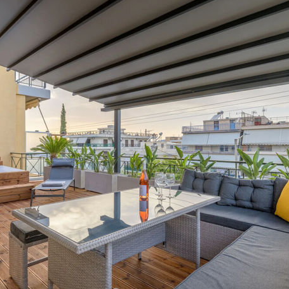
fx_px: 236
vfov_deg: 62.9
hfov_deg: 62.6
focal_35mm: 25
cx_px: 122
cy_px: 148
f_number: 11
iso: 64
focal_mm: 19
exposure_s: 1/60
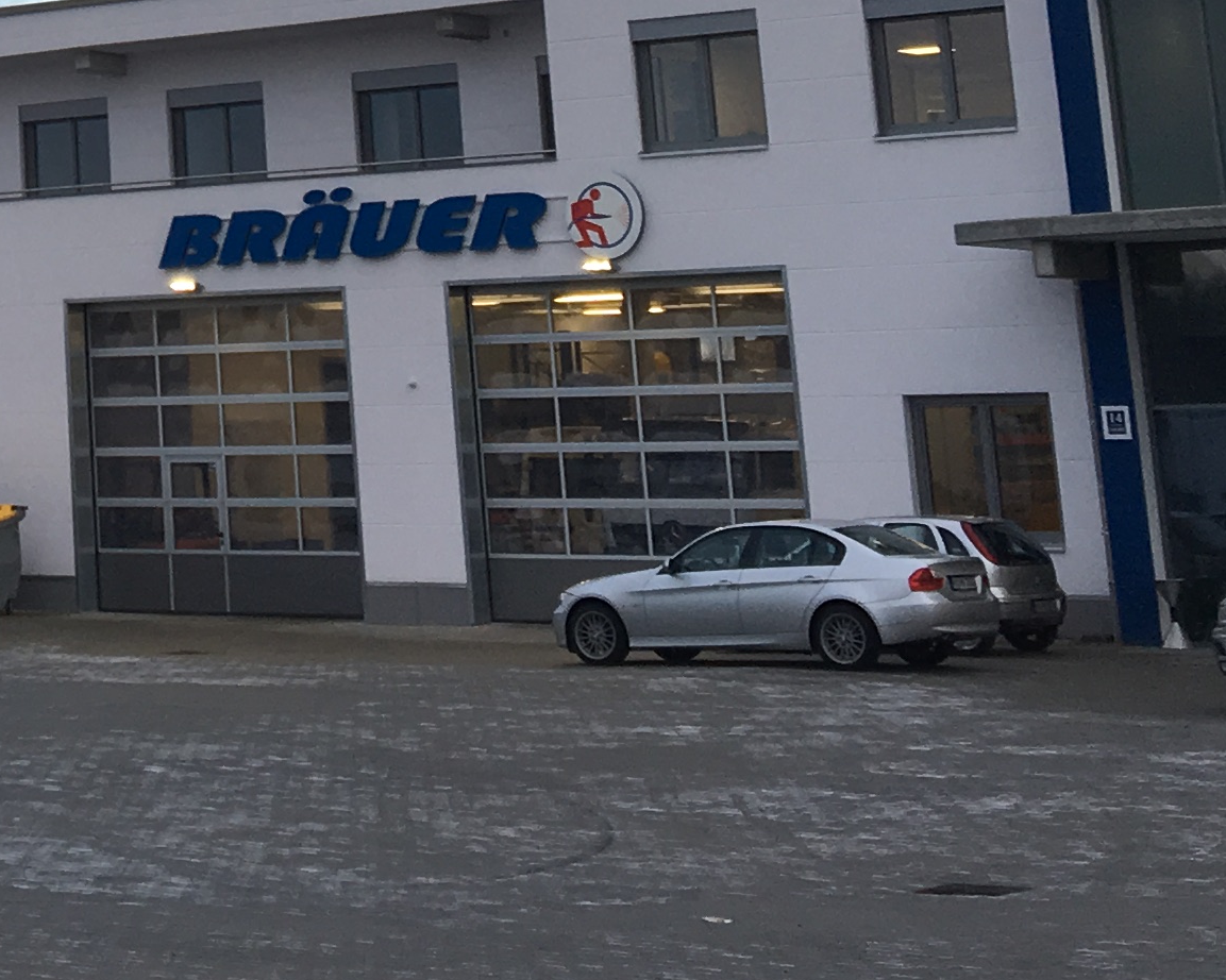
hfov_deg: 18.3
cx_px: -266
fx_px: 3592
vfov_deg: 14.5
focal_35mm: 99
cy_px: -485
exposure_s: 1/103
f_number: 2.2
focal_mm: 4.15
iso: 25
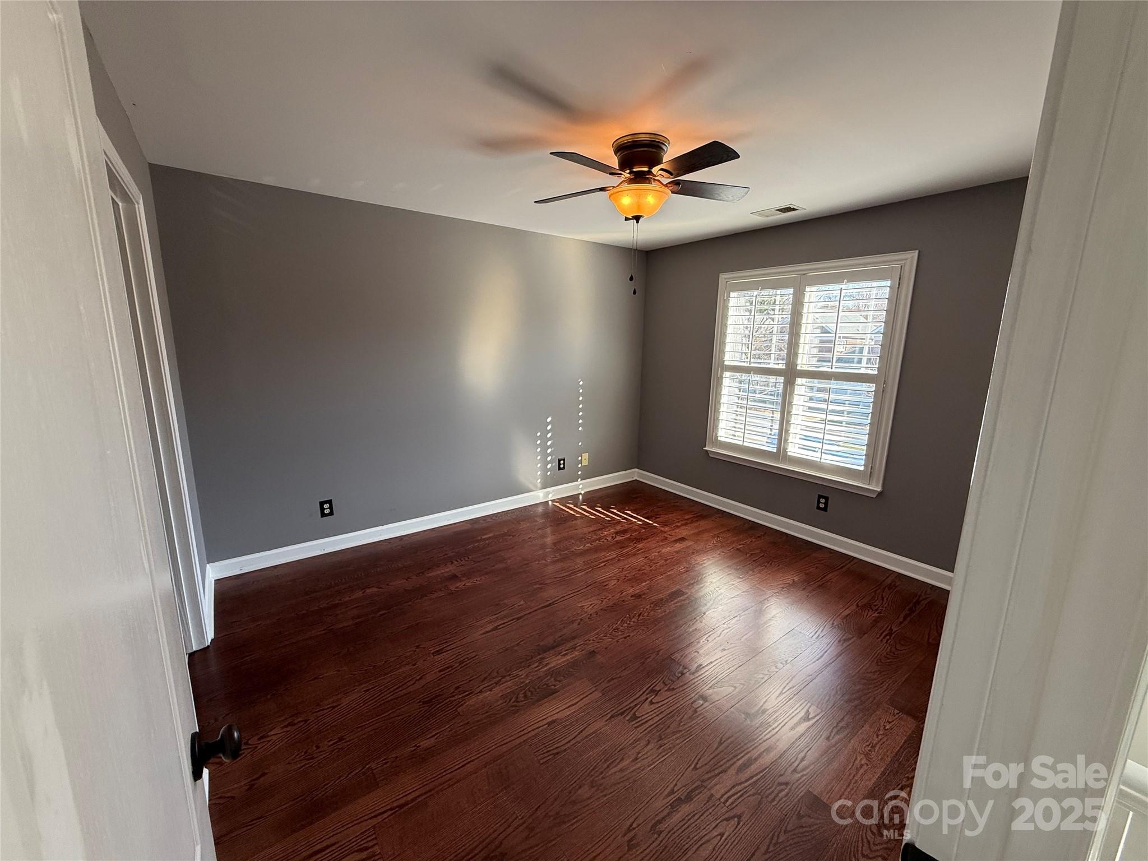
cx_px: 574
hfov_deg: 102.1
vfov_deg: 85.7
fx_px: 464
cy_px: 430
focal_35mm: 14
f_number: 2.2
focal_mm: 2.22
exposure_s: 1/120
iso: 100
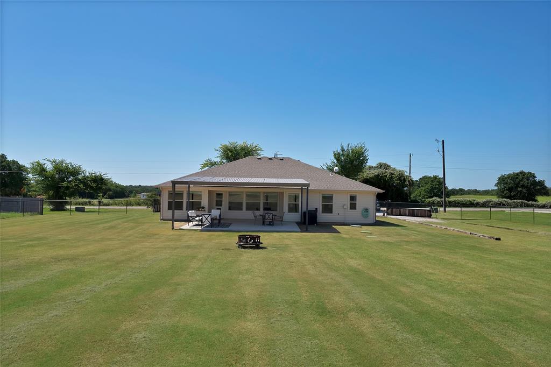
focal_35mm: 24
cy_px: 184
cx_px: 276
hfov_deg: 73.8
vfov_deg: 53.1
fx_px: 367
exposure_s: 1/1600
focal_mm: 24
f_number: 9
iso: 640
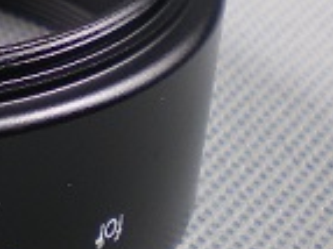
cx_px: -228
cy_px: 24
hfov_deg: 10.8
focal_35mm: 173
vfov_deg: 8.5
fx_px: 1663
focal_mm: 6.3
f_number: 3.1
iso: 64
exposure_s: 1/40
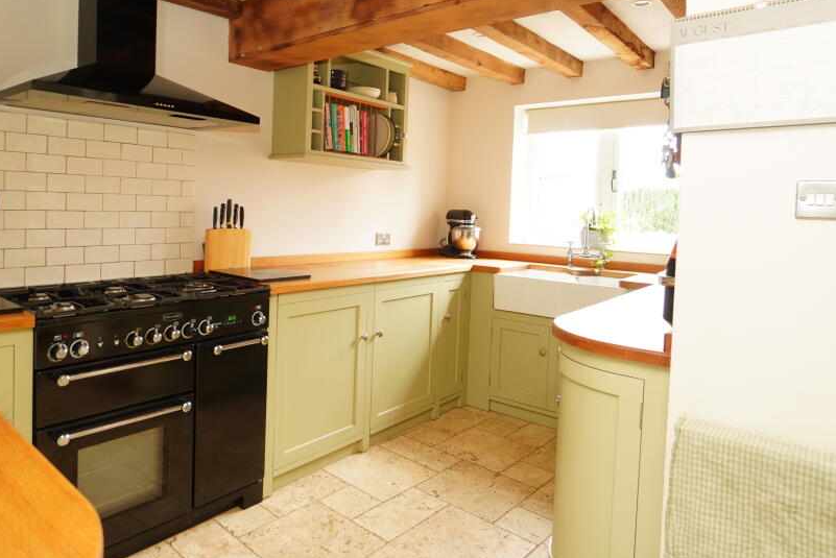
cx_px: 362
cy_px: 217
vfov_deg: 54.7
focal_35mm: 23
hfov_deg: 75.7
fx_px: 534
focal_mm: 12
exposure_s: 1/60
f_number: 4
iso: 800
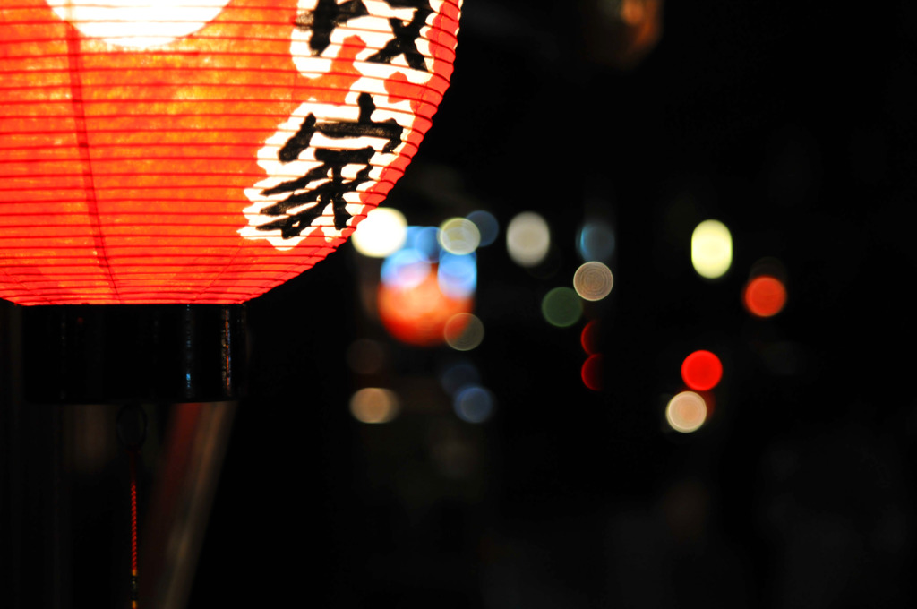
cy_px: 304
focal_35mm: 105
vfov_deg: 13.0
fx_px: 2671
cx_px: 458
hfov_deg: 19.5
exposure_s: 1/160
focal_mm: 70
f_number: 2.8
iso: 800
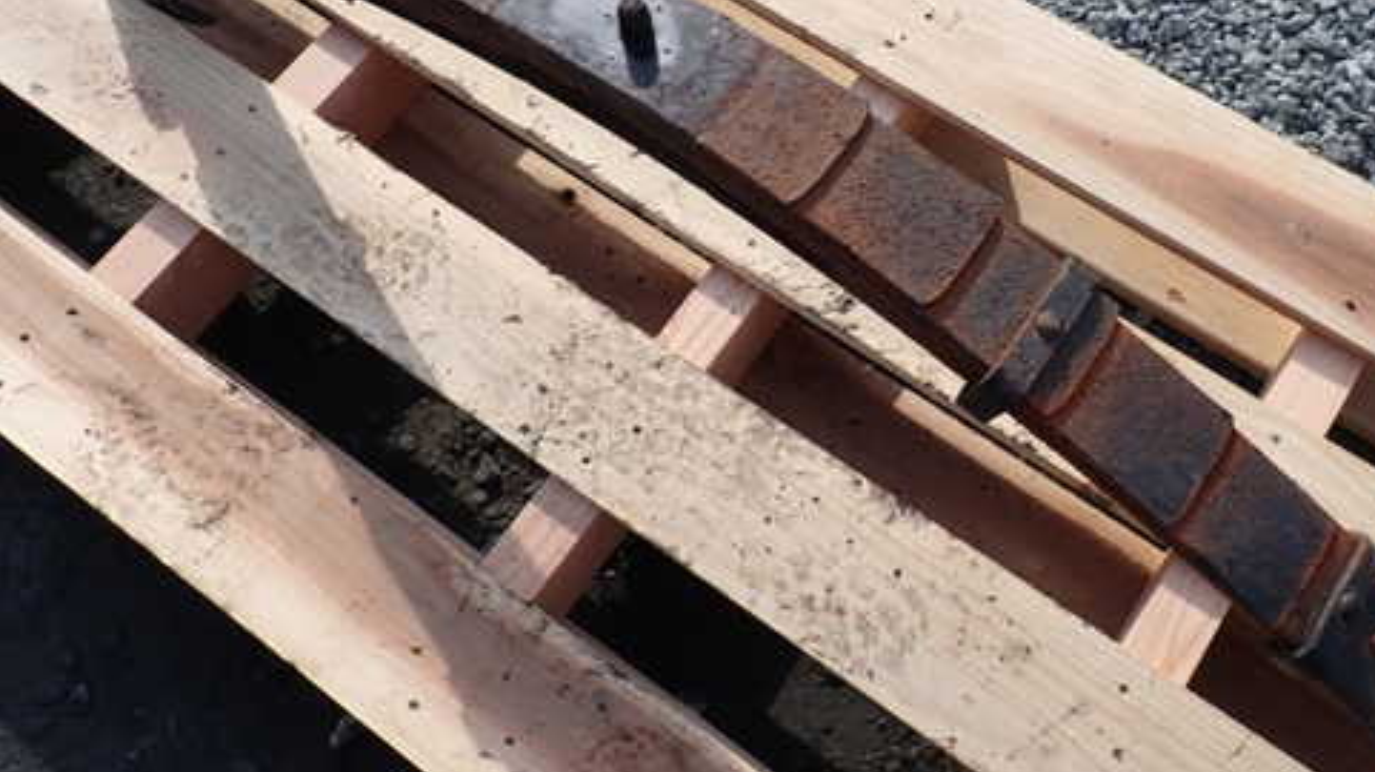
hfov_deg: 57.4
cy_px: 295
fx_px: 1239
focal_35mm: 34
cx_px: 855
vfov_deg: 34.4
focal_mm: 4.5
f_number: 8
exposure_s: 1/160
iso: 100
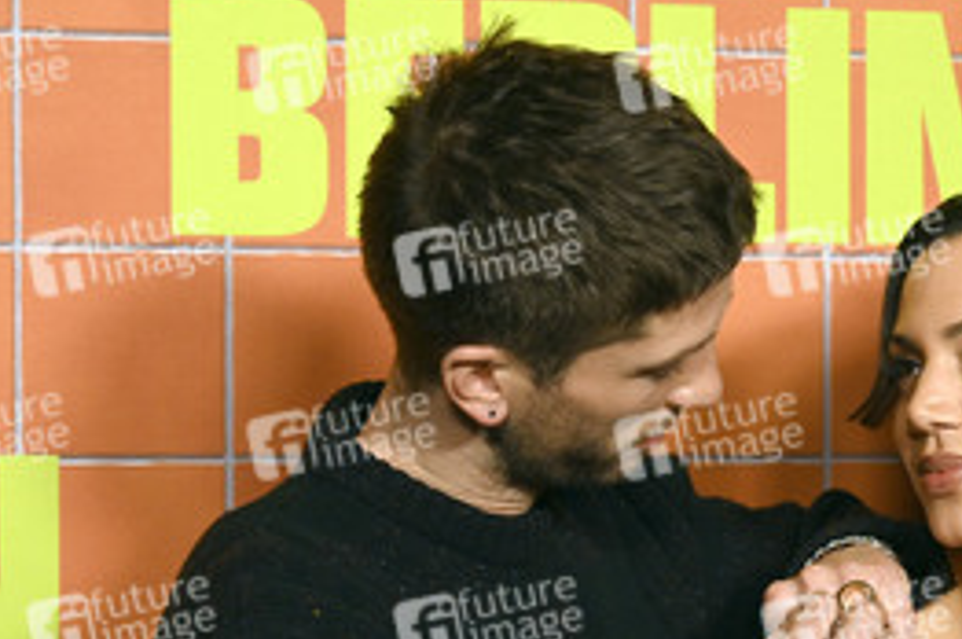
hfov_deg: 15.8
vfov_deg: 10.6
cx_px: 758
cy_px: 529
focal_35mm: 129
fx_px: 3443
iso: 4000
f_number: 6.3
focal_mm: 75
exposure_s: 1/500
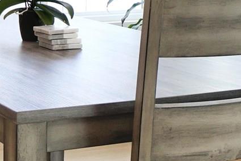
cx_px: 54
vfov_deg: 12.2
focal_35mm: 109
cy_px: -49
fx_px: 730
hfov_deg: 18.6
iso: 200
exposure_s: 1/60
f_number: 4
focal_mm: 10
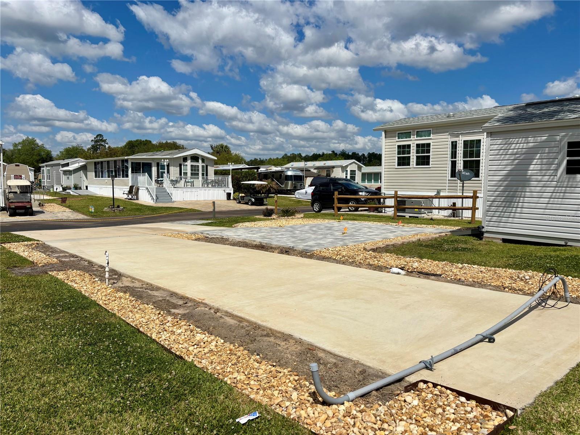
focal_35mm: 26
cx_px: 290
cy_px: 218
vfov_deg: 53.1
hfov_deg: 67.3
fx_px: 436
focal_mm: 5.96
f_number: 1.6
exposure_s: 1/10989
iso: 50
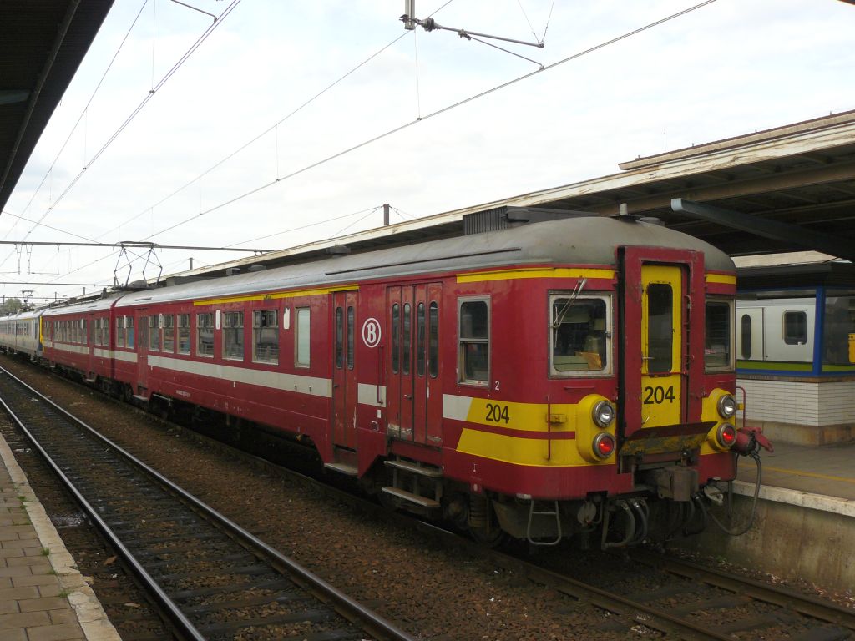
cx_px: 428
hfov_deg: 51.4
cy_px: 320
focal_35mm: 36
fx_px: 889
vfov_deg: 39.7
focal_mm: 6
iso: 100
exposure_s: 1/200
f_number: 4.5
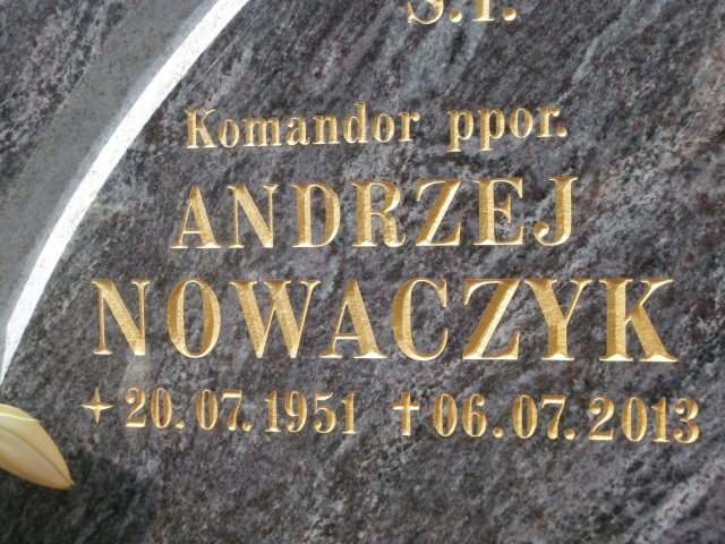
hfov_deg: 33.8
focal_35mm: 57
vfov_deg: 25.7
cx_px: 362
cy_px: 272
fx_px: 1194
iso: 100
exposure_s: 1/500
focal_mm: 10.11
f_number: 4.5
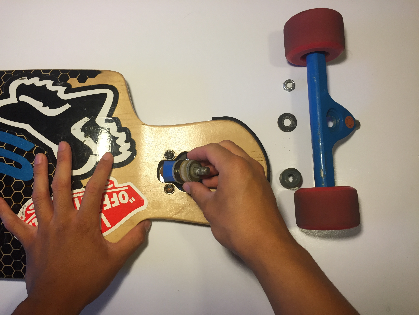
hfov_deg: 61.7
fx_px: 351
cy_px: 158
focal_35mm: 29
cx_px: 210
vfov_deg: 48.2
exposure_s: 1/30
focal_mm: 4.15
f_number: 2.2
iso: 40
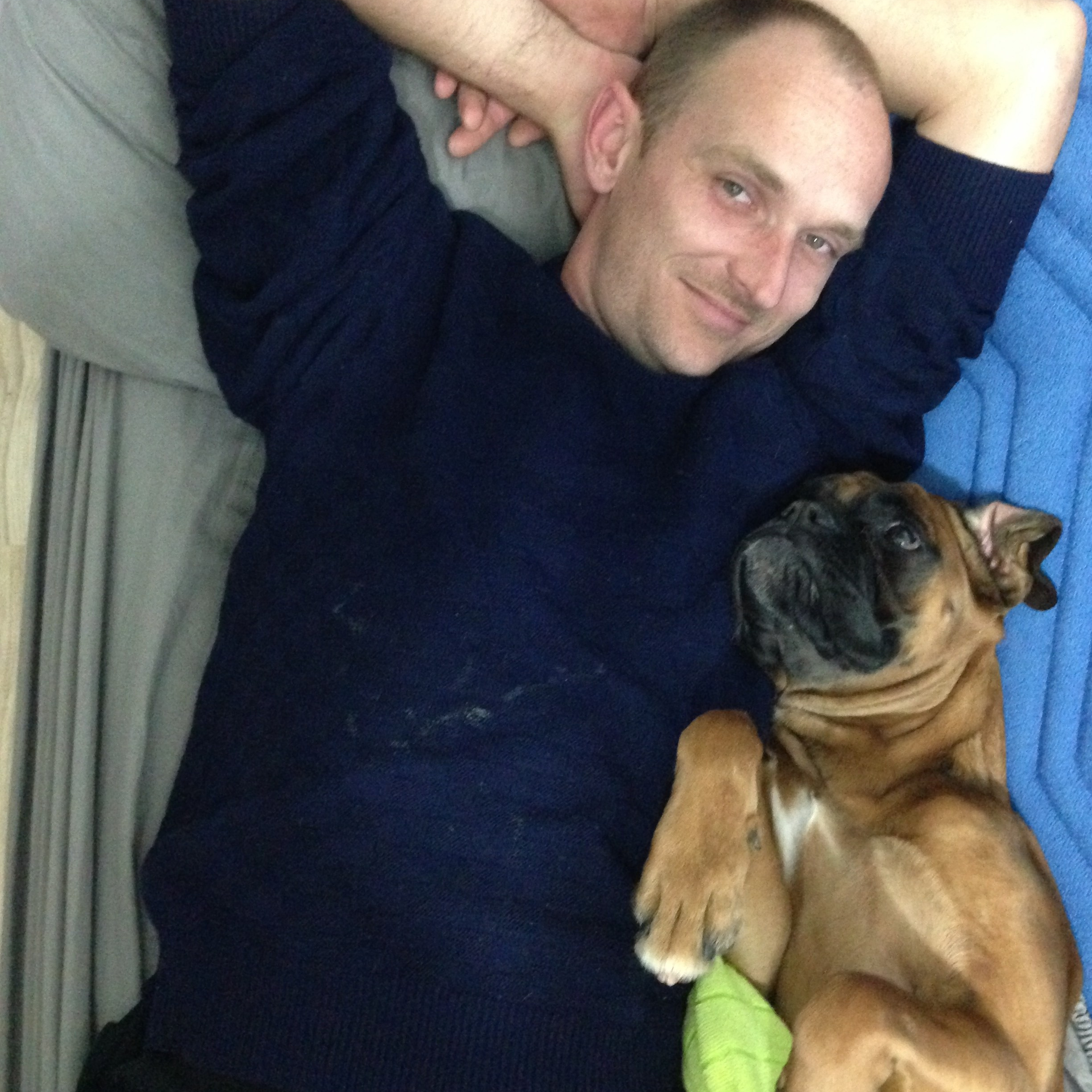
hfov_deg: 42.8
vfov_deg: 42.8
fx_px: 1392
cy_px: 495
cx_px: 547
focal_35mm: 39
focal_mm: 4.12
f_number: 2.4
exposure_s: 1/15
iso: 800
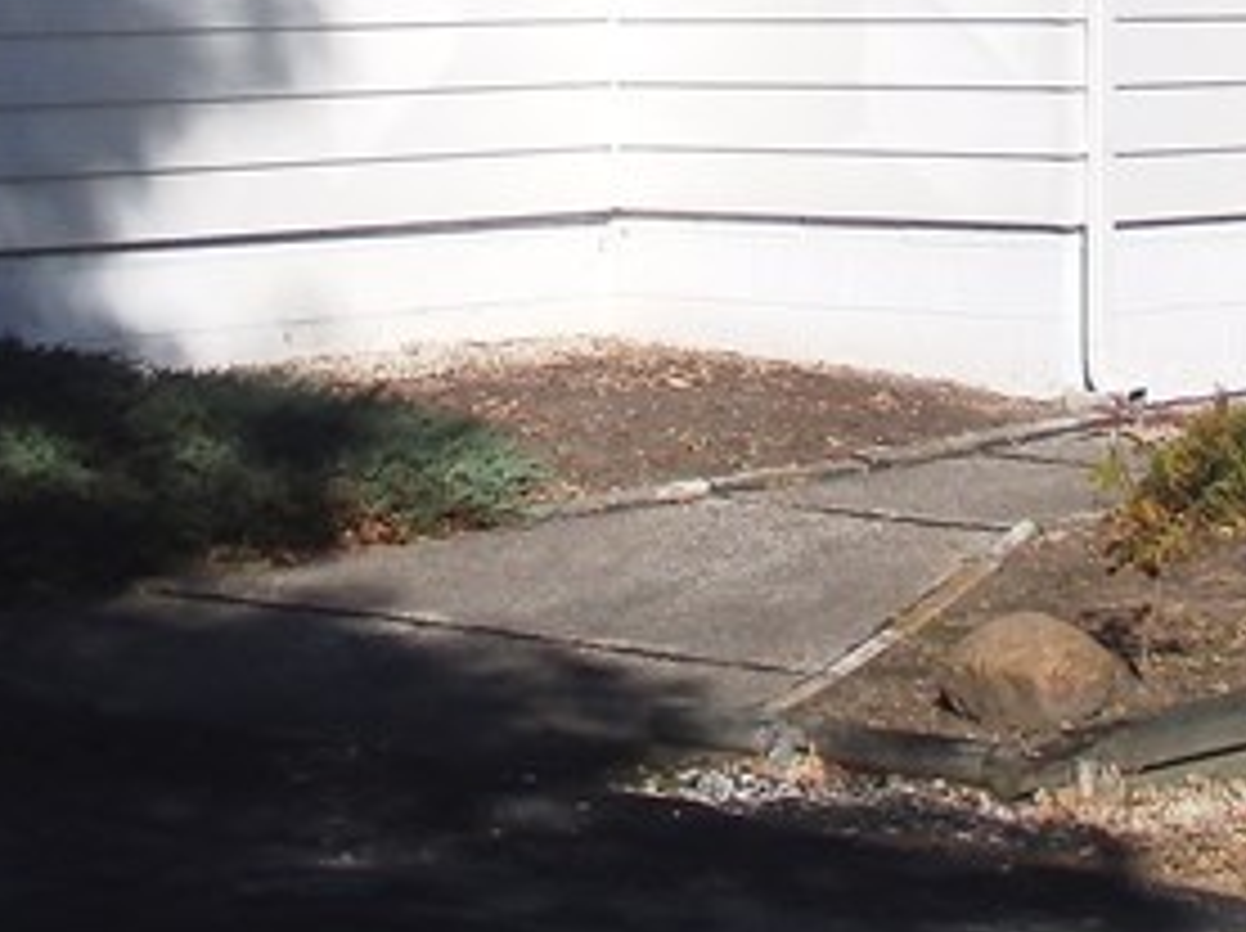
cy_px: -360
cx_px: 679
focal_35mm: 137
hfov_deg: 14.4
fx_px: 4925
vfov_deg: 10.5
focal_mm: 6.6
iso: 125
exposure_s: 1/400
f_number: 10.1
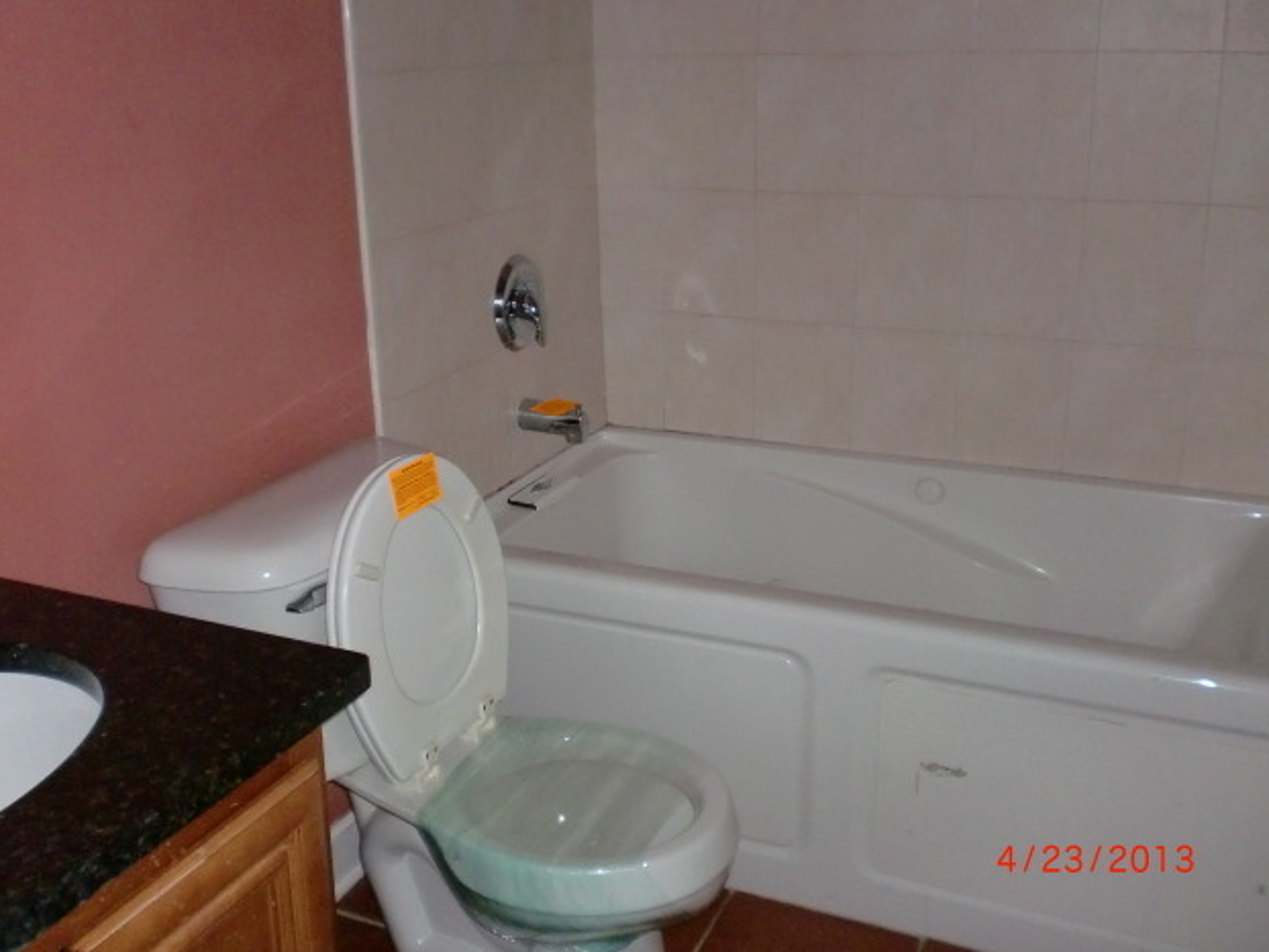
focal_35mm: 36
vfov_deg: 39.7
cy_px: 469
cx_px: 626
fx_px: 1320
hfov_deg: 51.3
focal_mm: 6.3
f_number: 3.1
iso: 400
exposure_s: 1/40
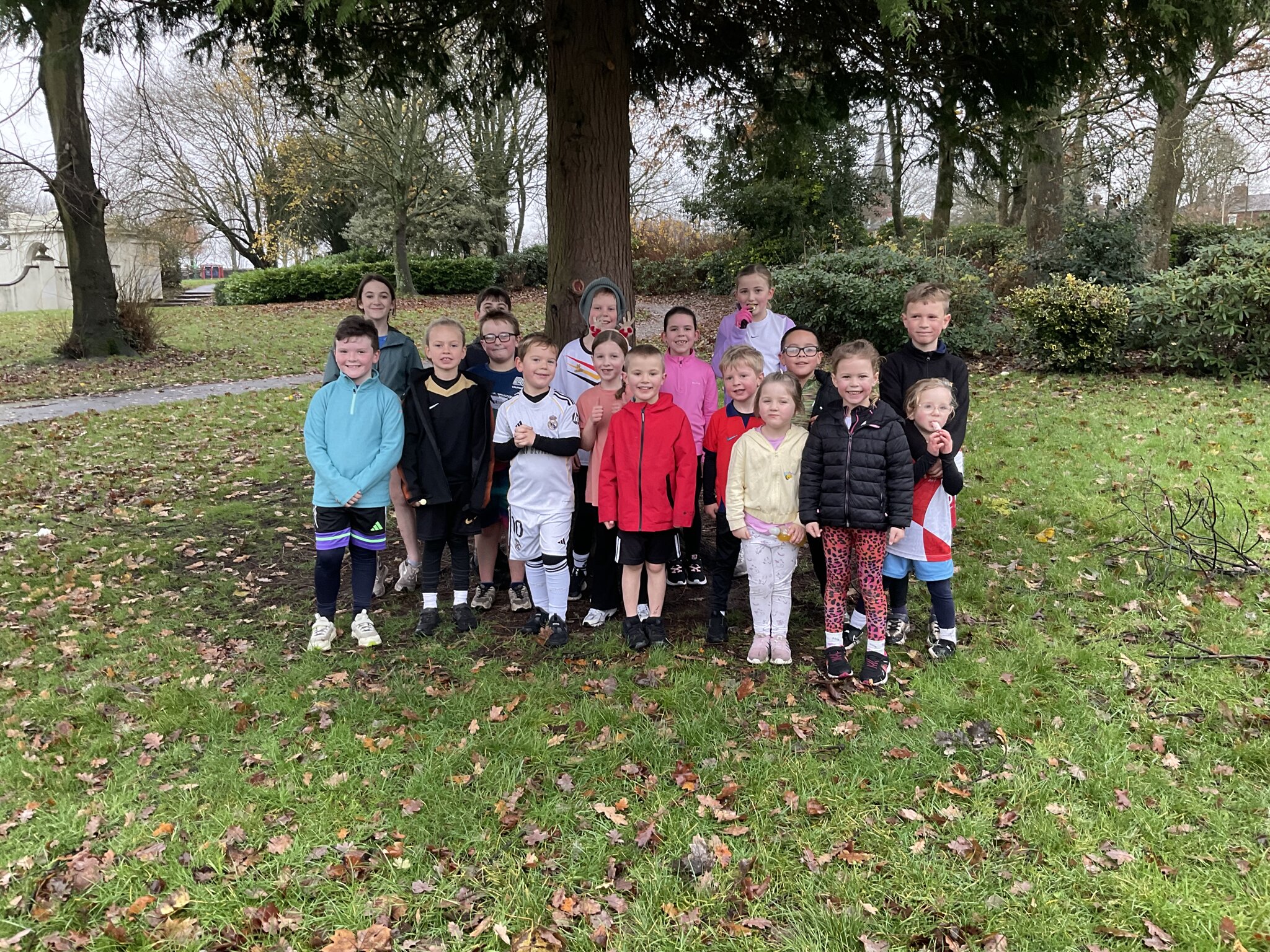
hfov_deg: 61.7
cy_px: 476
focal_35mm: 29
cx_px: 635
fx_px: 1064
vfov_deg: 48.2
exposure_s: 1/60
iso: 64
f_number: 1.8
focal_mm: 3
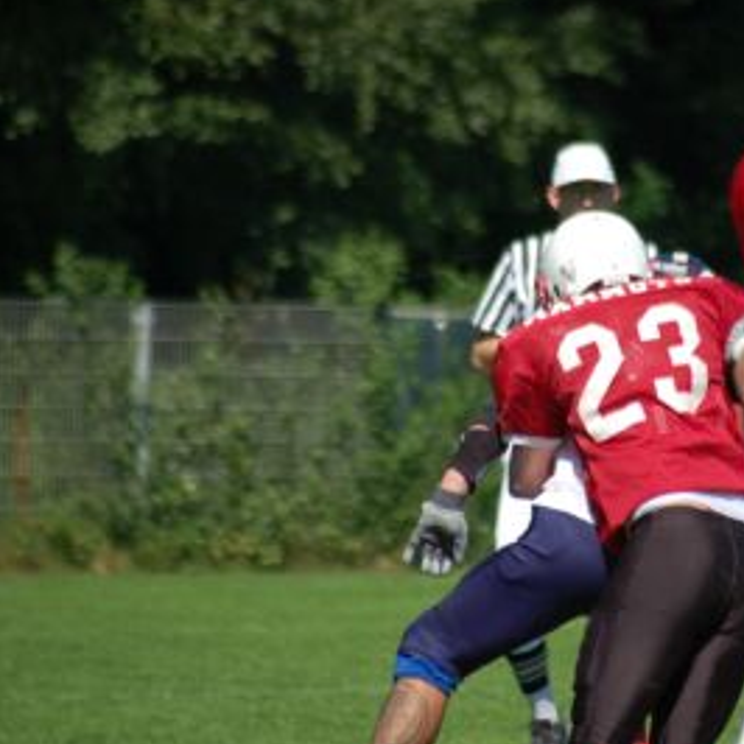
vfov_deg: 3.4
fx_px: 12645
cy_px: 358
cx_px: 583
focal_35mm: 520
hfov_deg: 3.4
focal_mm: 240
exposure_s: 1/1250
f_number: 5.3
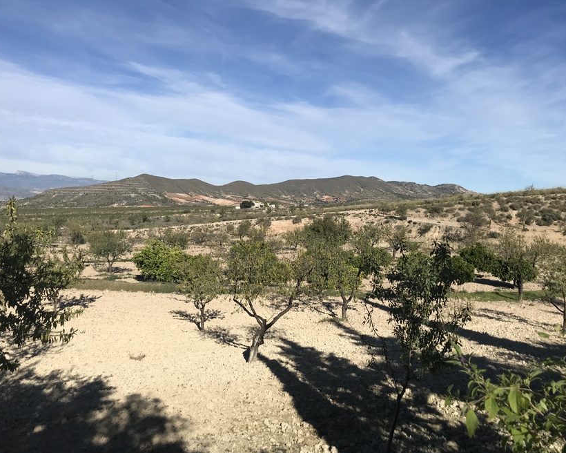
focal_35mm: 30
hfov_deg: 58.8
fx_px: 503
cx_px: 285
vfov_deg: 48.5
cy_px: 232
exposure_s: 1/4000
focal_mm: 3.99
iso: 20
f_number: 1.8
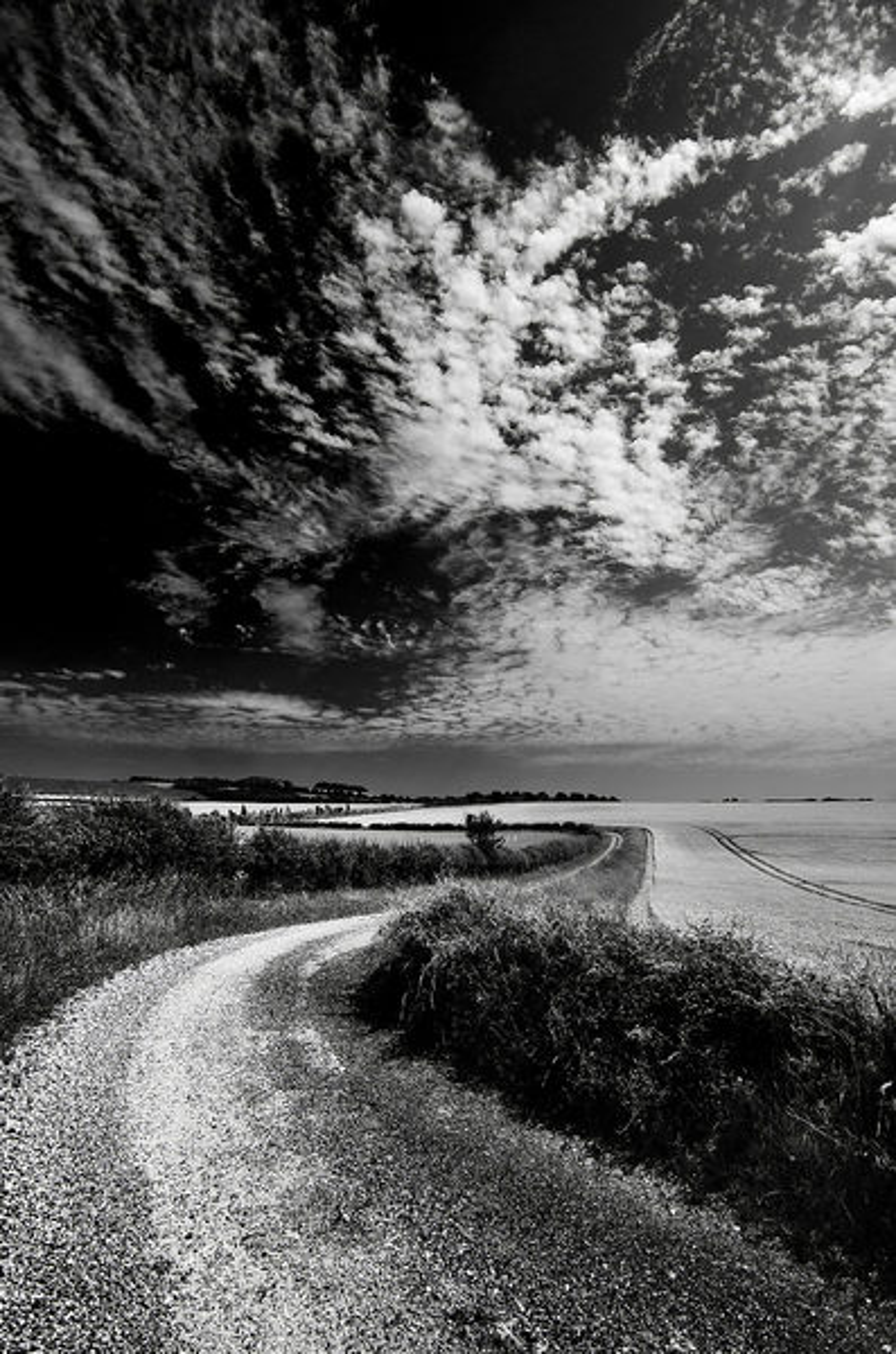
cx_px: 448
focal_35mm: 15
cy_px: 677
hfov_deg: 77.0
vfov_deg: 100.5
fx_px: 563
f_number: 6.3
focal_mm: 10
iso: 100
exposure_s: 1/320
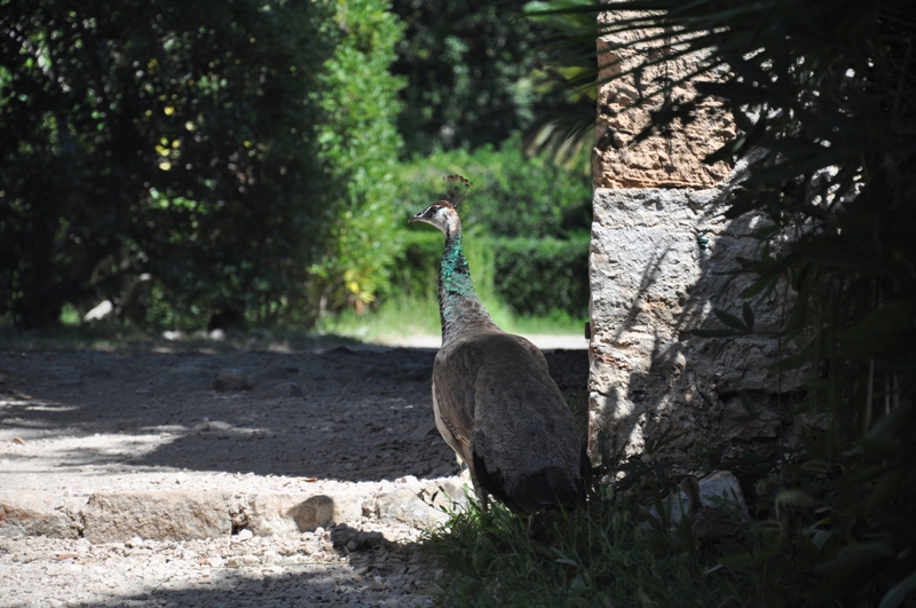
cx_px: 458
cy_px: 304
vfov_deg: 8.7
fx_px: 4002
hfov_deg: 13.1
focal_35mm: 158
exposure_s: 1/640
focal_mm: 105
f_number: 6.3
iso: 640
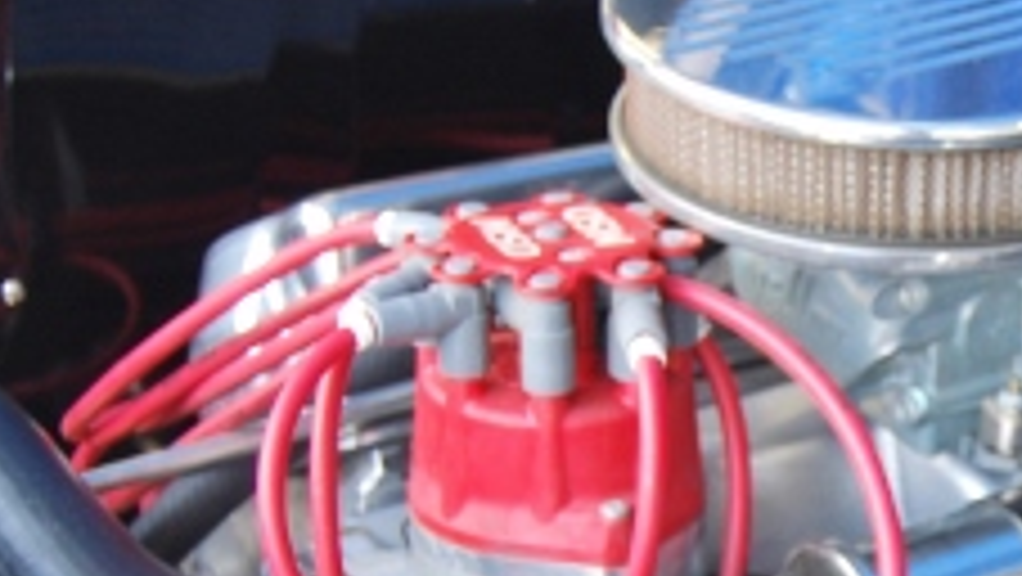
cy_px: 554
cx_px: 1054
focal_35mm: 133
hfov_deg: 15.8
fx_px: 3606
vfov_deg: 9.1
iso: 200
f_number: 4.5
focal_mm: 30
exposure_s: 1/80
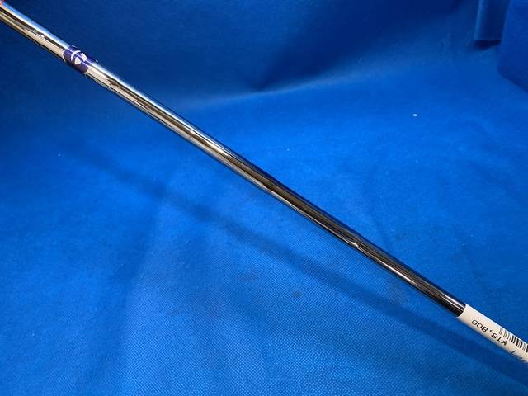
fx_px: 397
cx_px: 264
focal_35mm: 26
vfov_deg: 53.1
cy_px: 198
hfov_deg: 67.3
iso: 100
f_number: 1.8
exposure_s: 1/60
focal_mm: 4.25
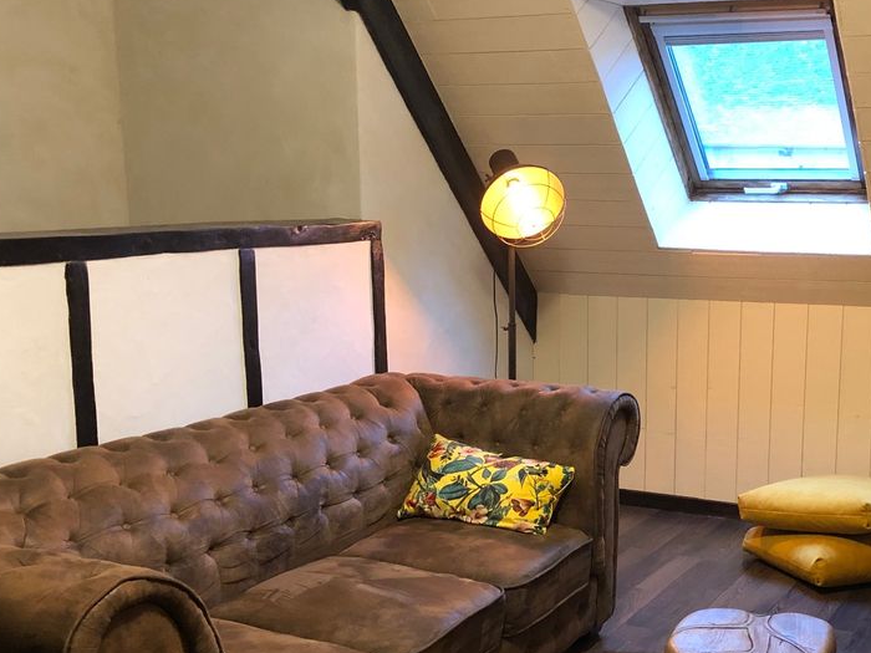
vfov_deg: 30.1
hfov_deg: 38.7
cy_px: 422
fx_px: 1208
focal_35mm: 48
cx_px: 648
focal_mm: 3.99
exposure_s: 1/10
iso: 100
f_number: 1.8
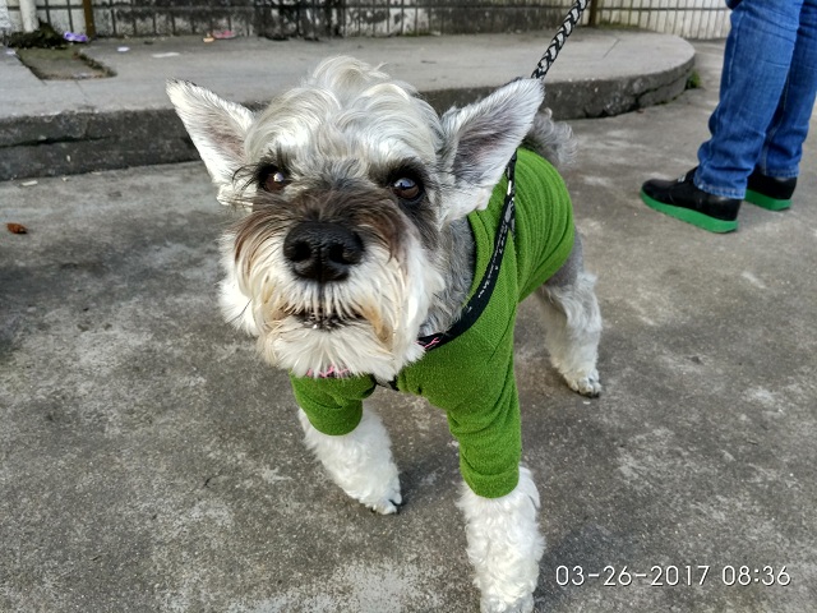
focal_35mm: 30
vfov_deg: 46.8
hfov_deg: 60.0
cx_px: 408
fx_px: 708
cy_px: 306
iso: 100
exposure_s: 1/282
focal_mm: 4.12
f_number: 2
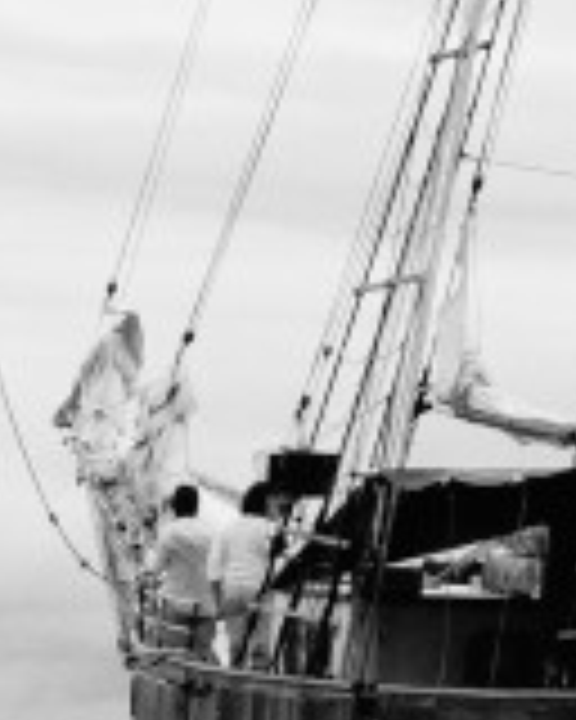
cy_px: -724
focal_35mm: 405
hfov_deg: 3.8
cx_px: 1098
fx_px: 8630
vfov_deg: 4.7
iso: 1600
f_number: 9
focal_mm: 45
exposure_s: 1/640
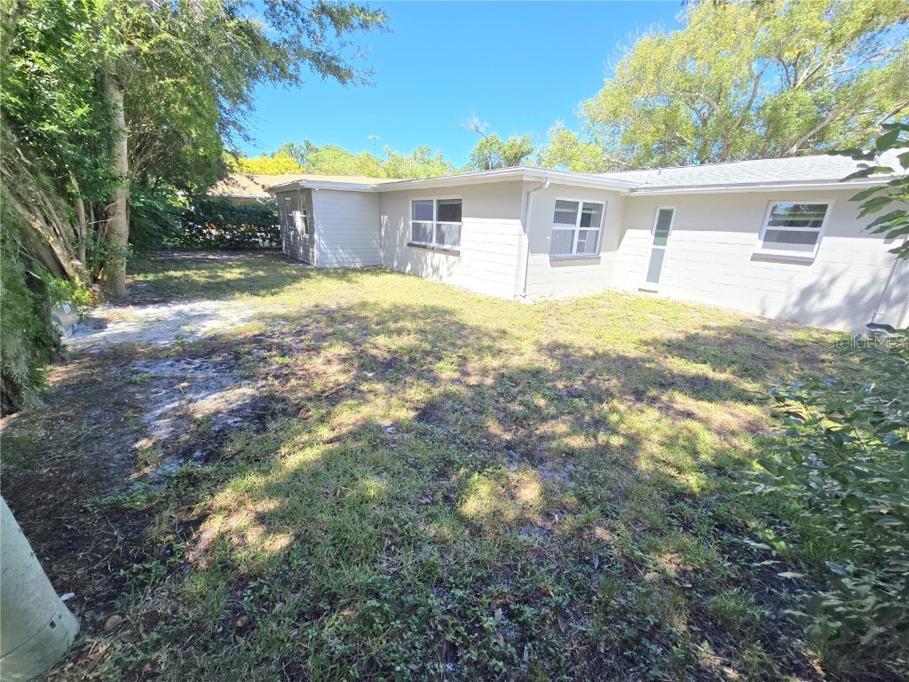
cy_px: 341
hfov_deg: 106.2
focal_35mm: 13
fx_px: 341
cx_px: 454
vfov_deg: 89.9
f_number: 2.2
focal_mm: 2.2
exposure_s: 1/1027
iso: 50
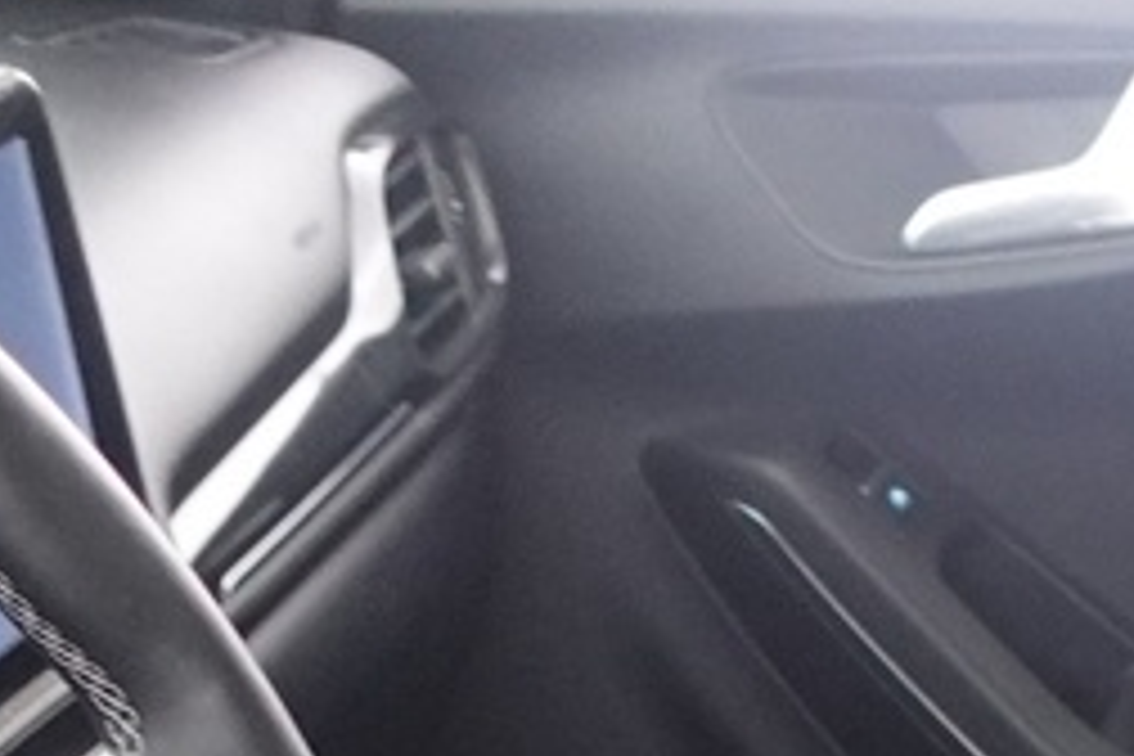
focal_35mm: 154
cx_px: 1076
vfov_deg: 7.7
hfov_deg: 13.2
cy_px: 2290
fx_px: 4851
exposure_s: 1/15
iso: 800
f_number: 1.8
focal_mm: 9.4
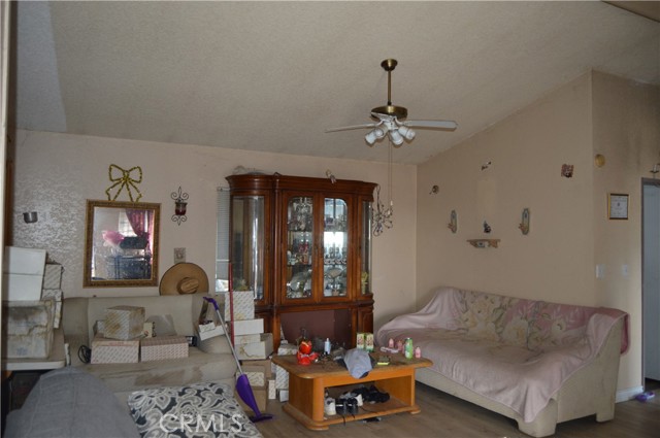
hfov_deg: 67.4
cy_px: 219
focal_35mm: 27
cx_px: 330
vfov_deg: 47.8
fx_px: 494
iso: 500
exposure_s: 1/60
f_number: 3.5
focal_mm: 18
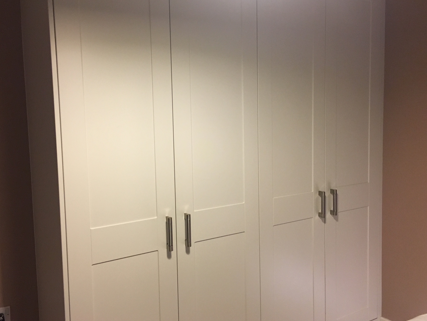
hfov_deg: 55.3
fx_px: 407
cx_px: 207
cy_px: 150
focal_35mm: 33
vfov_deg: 42.9
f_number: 2.2
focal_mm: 4.15
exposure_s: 1/33
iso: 200
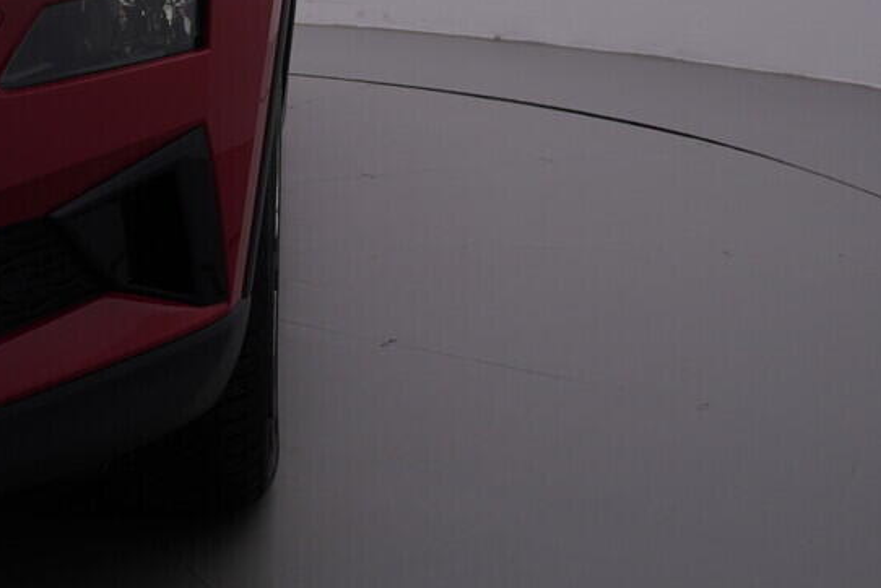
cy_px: 131
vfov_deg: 19.9
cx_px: 319
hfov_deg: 29.5
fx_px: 1665
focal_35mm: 68
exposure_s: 1/160
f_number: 5.6
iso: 125
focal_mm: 24
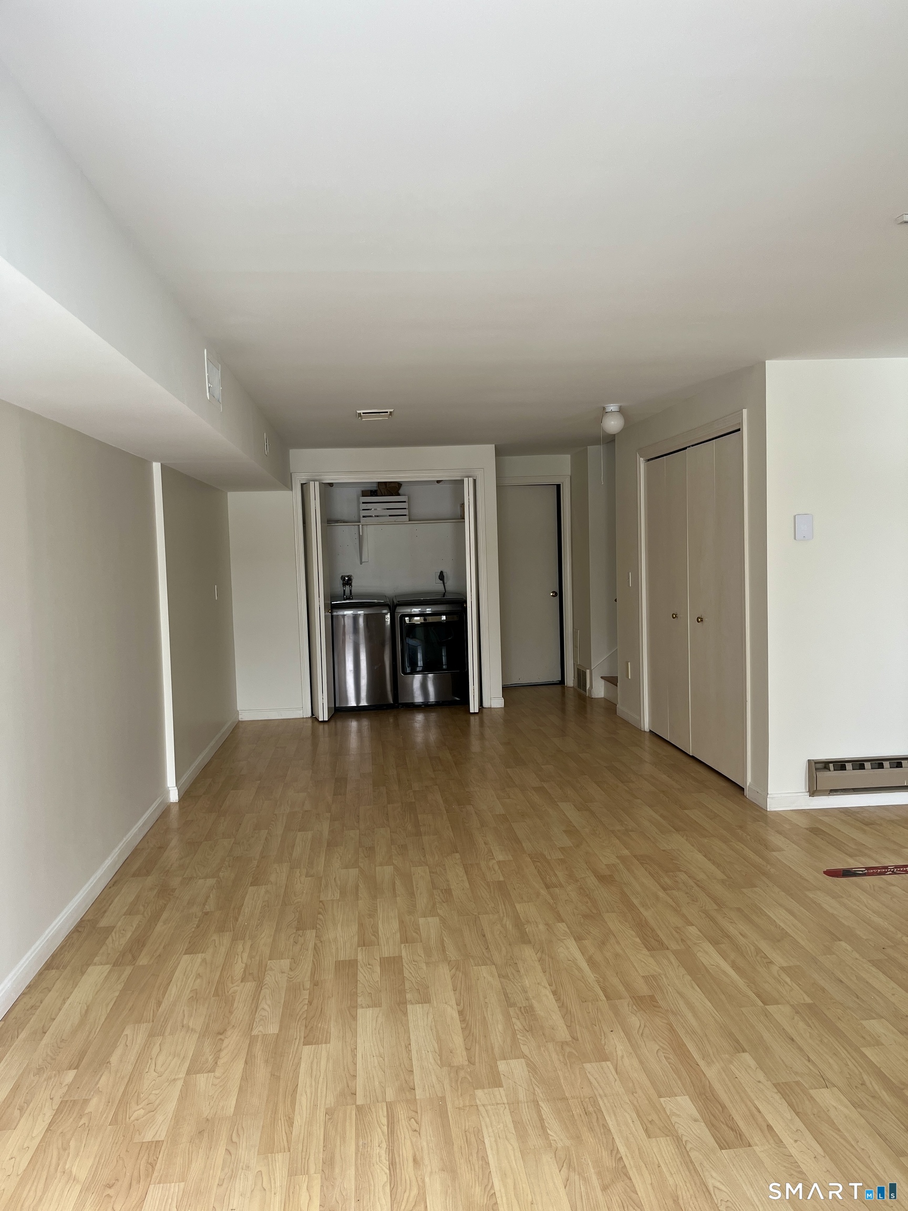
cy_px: 606
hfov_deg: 53.1
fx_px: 909
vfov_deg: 67.3
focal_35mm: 26
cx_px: 454
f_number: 1.6
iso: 40
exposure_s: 1/121
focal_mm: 5.1
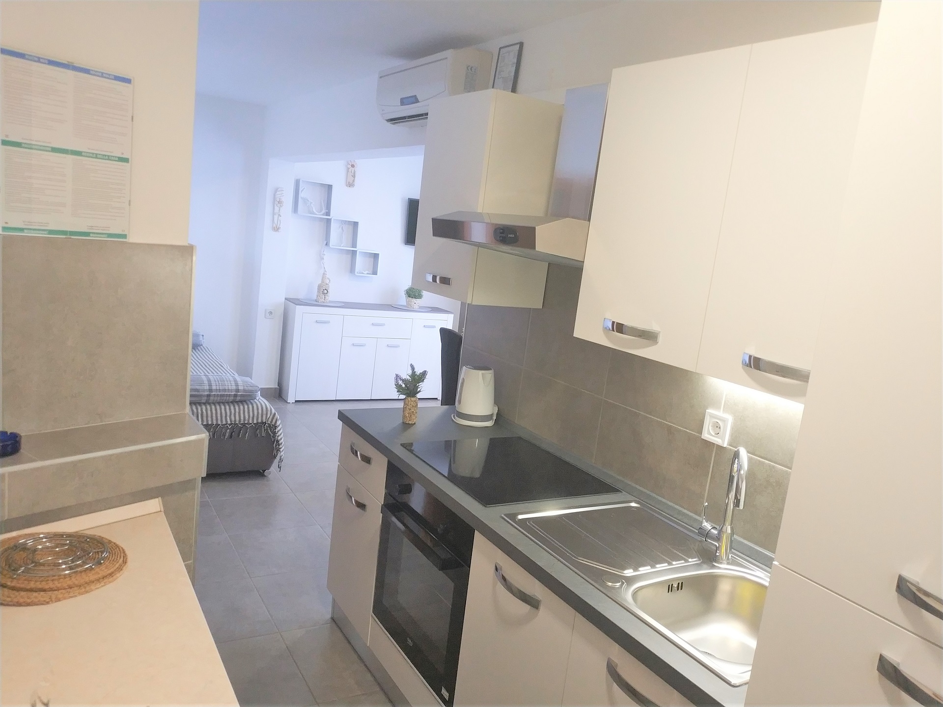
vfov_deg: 44.2
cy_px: 354
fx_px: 872
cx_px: 472
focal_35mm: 32
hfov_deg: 56.8
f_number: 2
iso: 293
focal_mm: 4.5
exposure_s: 1/25
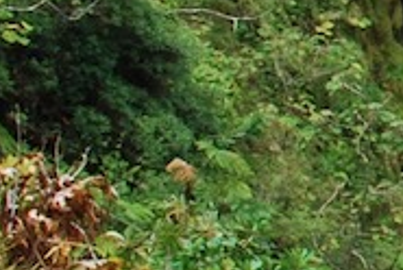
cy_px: 21
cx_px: 1037
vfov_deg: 7.3
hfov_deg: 9.5
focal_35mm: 187
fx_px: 2097
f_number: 22
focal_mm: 18
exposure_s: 1/8
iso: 100
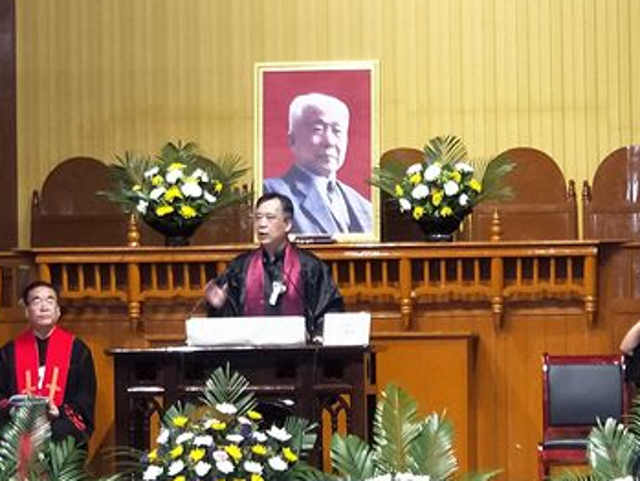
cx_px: 174
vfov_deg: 26.6
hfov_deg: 34.3
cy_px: 209
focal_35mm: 55
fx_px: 1017
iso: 163
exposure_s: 1/33
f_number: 2.6
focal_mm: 5.47
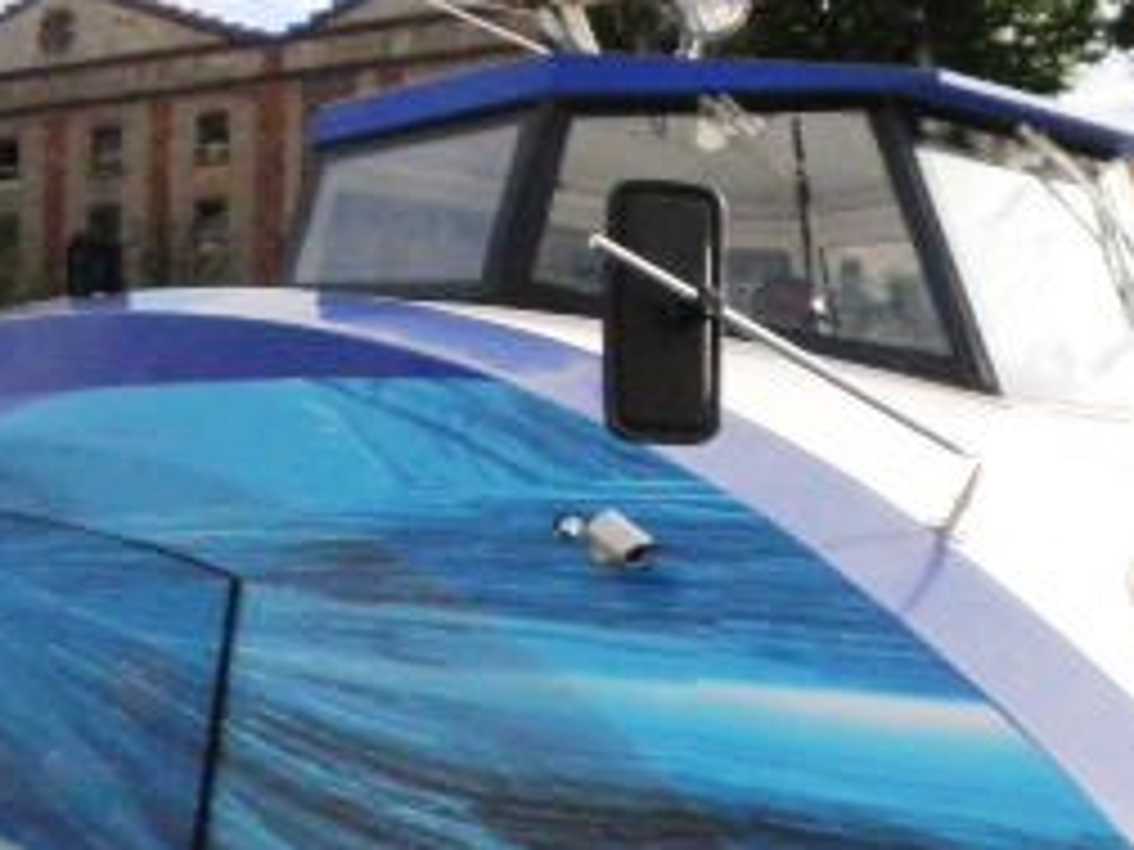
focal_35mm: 66
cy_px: 679
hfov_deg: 28.9
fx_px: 2162
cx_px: 266
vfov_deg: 22.0
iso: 400
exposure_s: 1/500
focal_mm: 4.7
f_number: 7.8
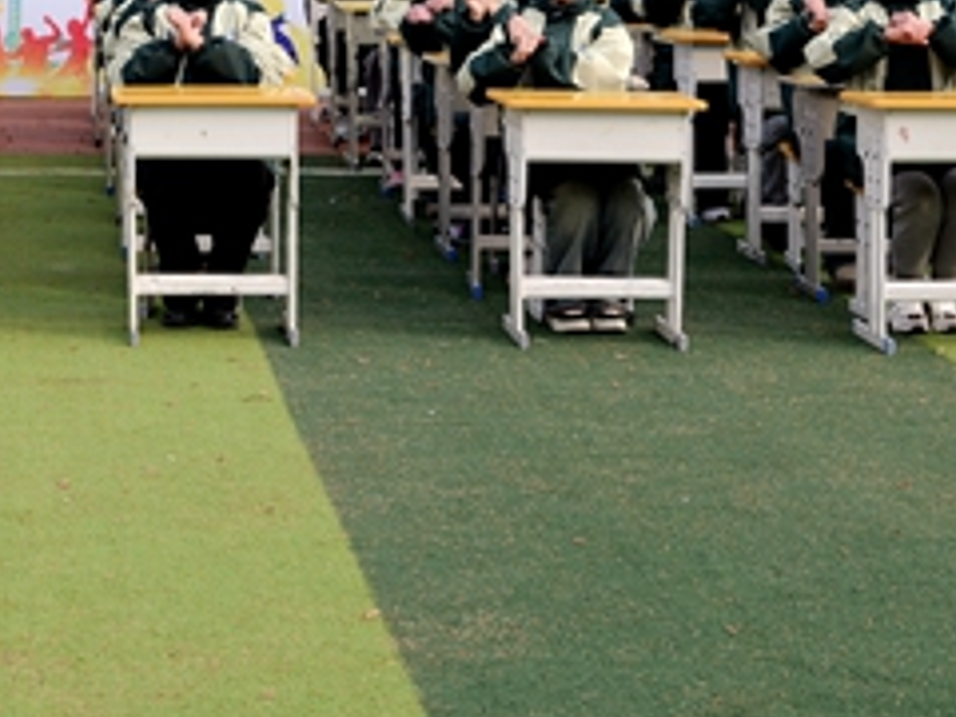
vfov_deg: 12.9
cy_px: -121
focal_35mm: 112
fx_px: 3093
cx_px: 68
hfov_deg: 17.3
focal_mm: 35
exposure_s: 1/250
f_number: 4.5
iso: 100
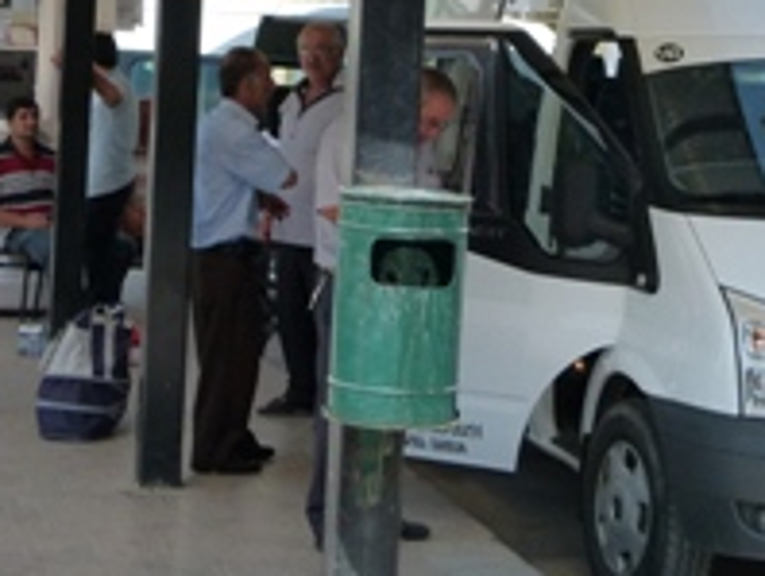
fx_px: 2301
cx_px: 487
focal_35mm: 104
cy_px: 73
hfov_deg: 18.8
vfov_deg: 14.1
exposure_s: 1/800
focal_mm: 8.3
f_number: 4
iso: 160
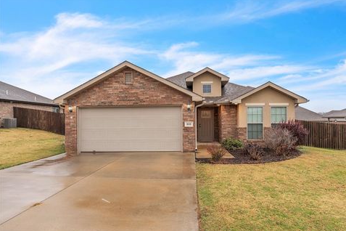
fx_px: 218
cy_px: 117
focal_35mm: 23
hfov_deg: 76.7
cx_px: 179
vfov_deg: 55.7
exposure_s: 1/60
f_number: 4
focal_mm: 21.7
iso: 100
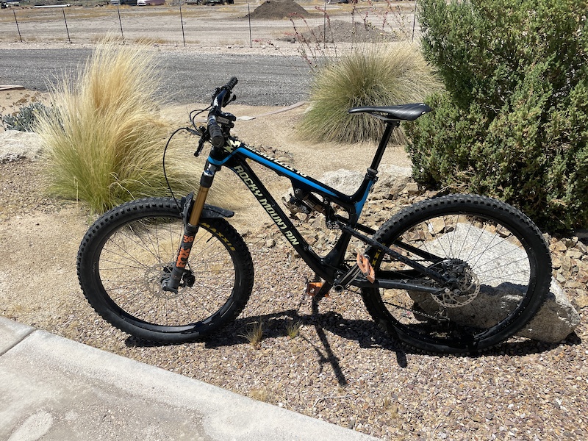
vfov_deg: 53.1
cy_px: 220
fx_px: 442
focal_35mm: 26
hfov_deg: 67.3
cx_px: 294
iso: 32
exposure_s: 1/4651
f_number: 1.6
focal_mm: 4.2
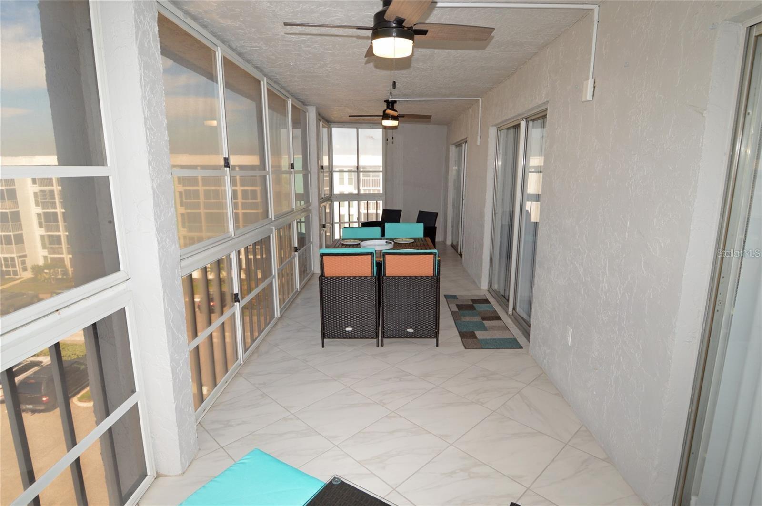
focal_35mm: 18
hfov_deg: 90.1
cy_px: 253
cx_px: 381
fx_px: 381
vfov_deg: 67.3
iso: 400
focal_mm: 12
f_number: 5.6
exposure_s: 1/100
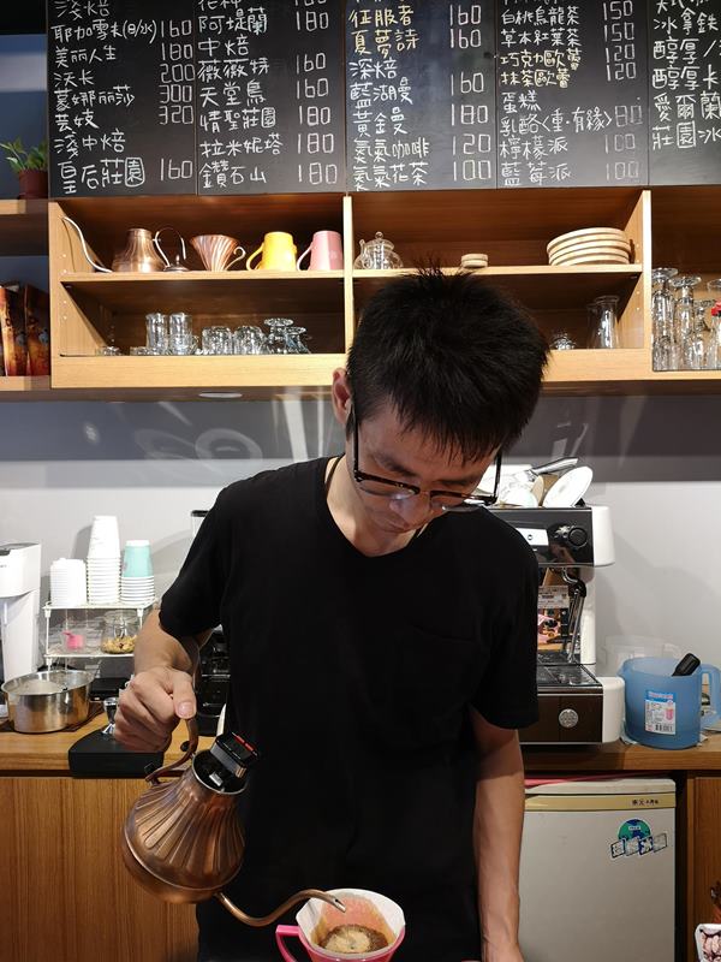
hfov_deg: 51.4
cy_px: 481
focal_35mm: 27
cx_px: 360
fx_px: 750
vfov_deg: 65.3
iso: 160
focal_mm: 3.95
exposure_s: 1/30
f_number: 1.8
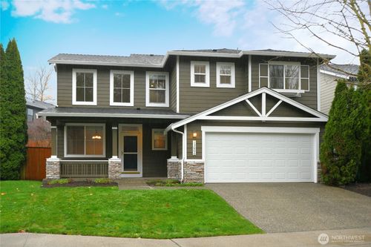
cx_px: 186
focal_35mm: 33
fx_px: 340
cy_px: 124
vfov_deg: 39.9
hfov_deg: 57.2
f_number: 8
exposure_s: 1/30
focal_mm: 22
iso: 400
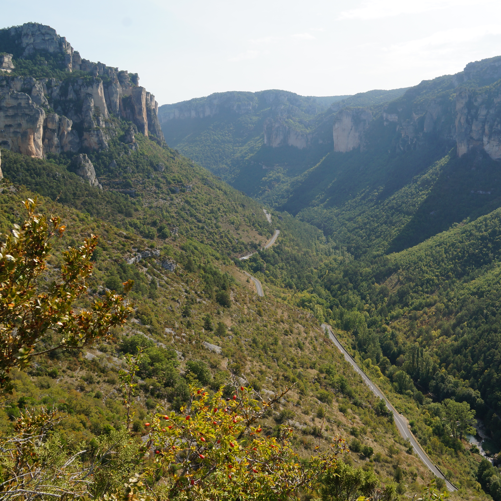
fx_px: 573
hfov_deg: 46.7
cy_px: 249
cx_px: 318
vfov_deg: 47.2
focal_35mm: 35
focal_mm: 18
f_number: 13
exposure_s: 1/100
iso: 100
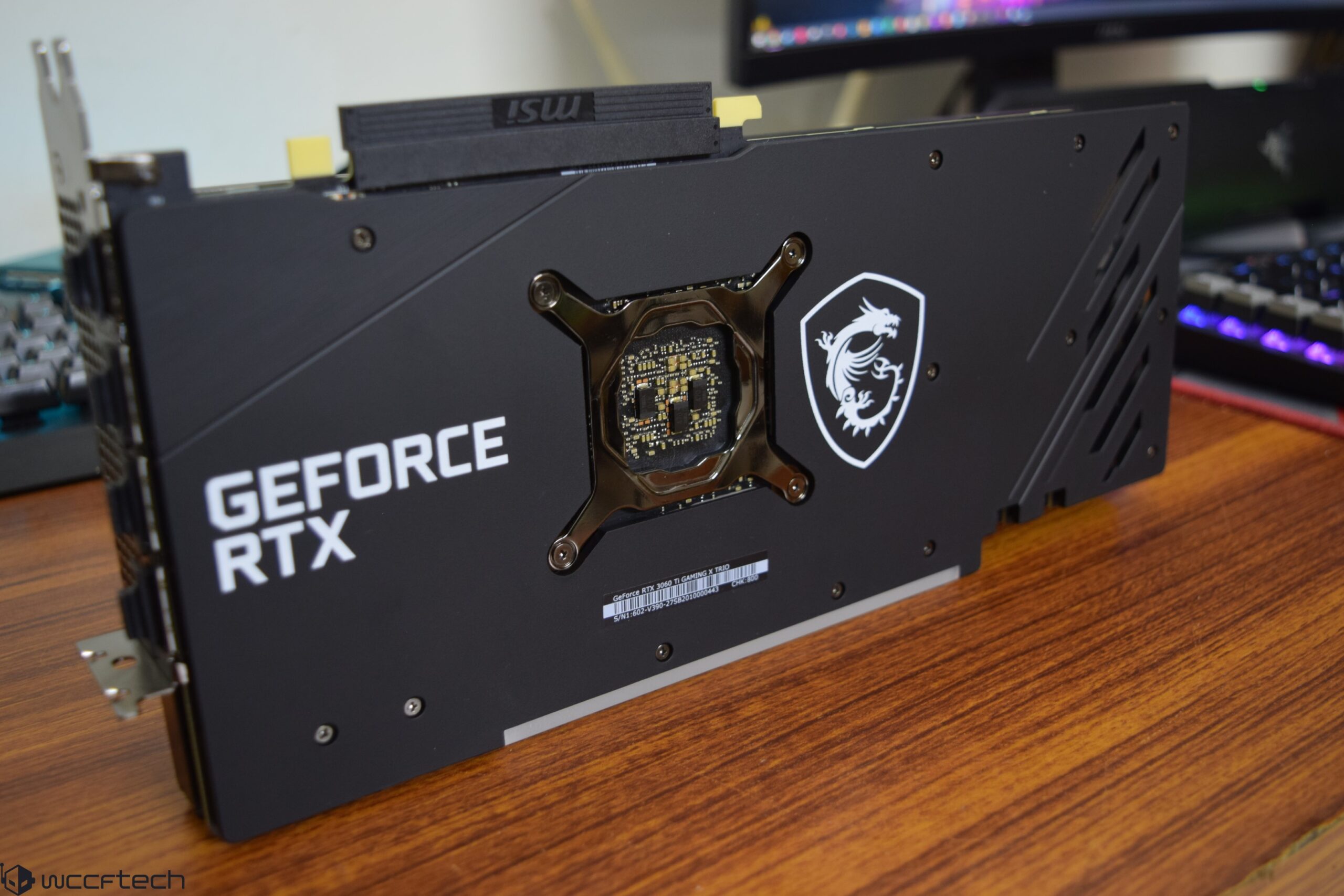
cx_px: 672
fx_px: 1344
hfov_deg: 53.1
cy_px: 448
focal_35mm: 36
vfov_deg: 36.9
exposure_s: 1/10
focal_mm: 24
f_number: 4
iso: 400
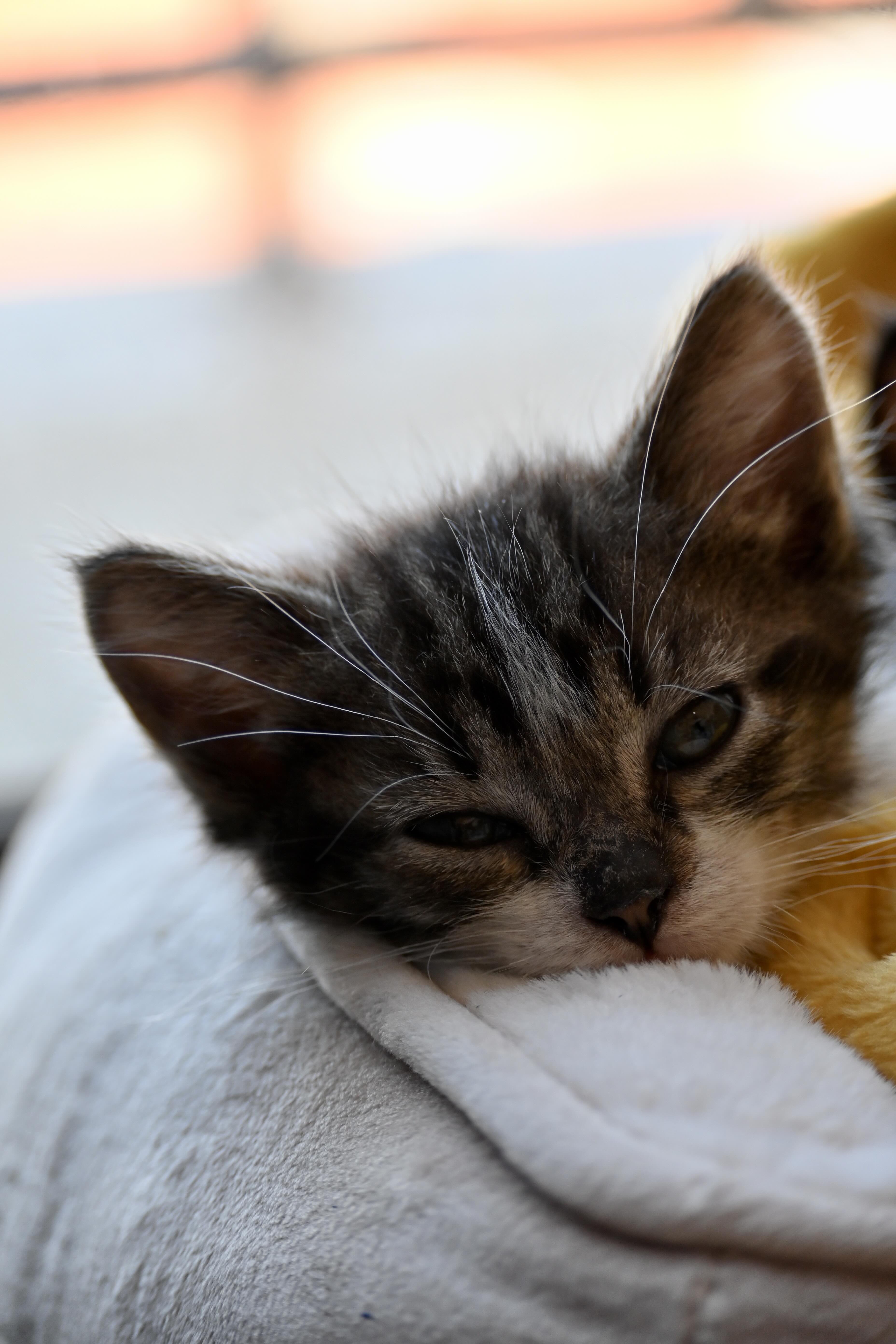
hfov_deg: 8.3
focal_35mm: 165
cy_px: 672
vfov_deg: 12.5
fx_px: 6160
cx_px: 448
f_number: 5
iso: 400
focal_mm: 110
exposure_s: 1/160
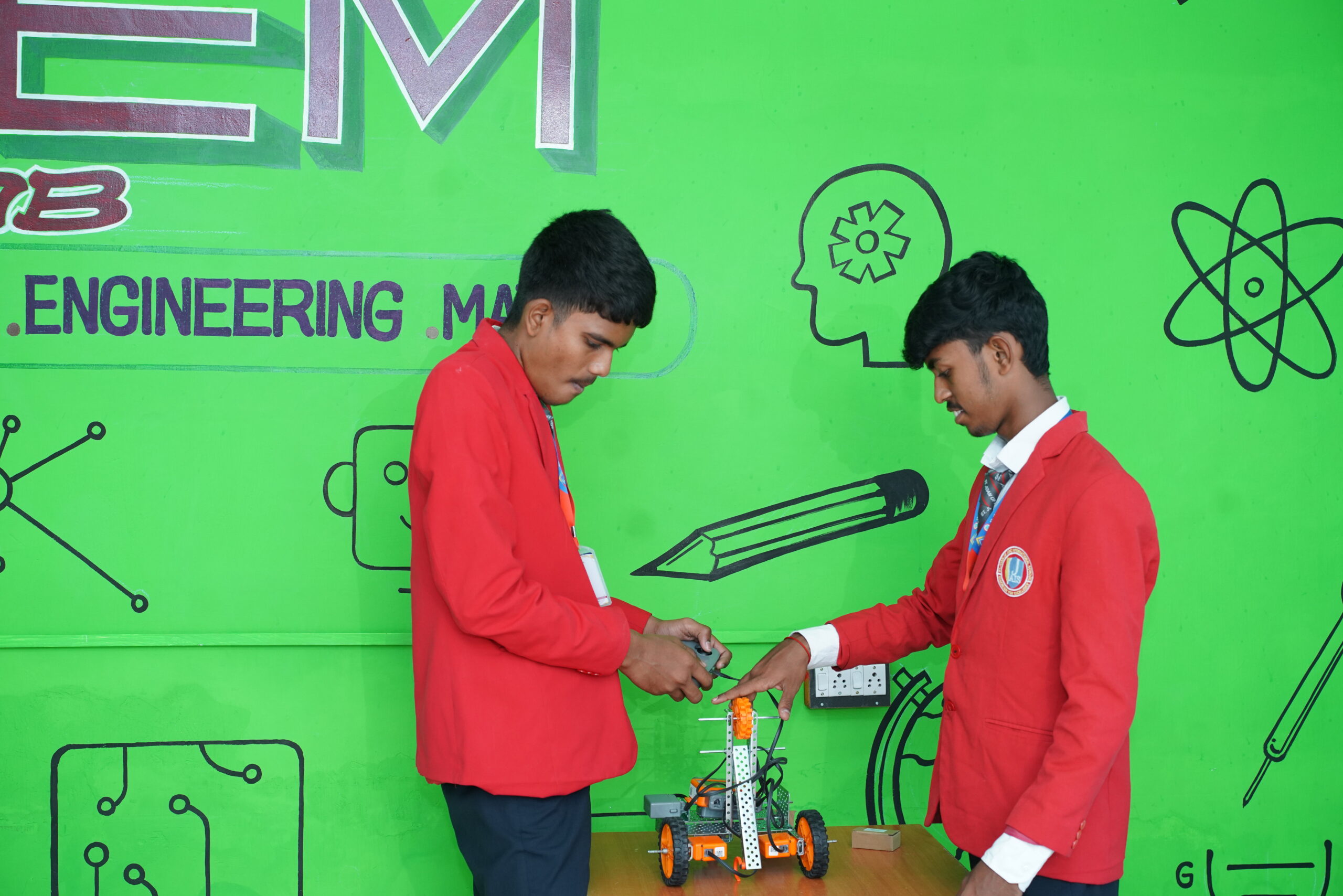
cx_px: 672
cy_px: 448
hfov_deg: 36.2
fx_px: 2052
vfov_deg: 24.6
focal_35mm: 55
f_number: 4
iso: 1250
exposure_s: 1/200
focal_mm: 55
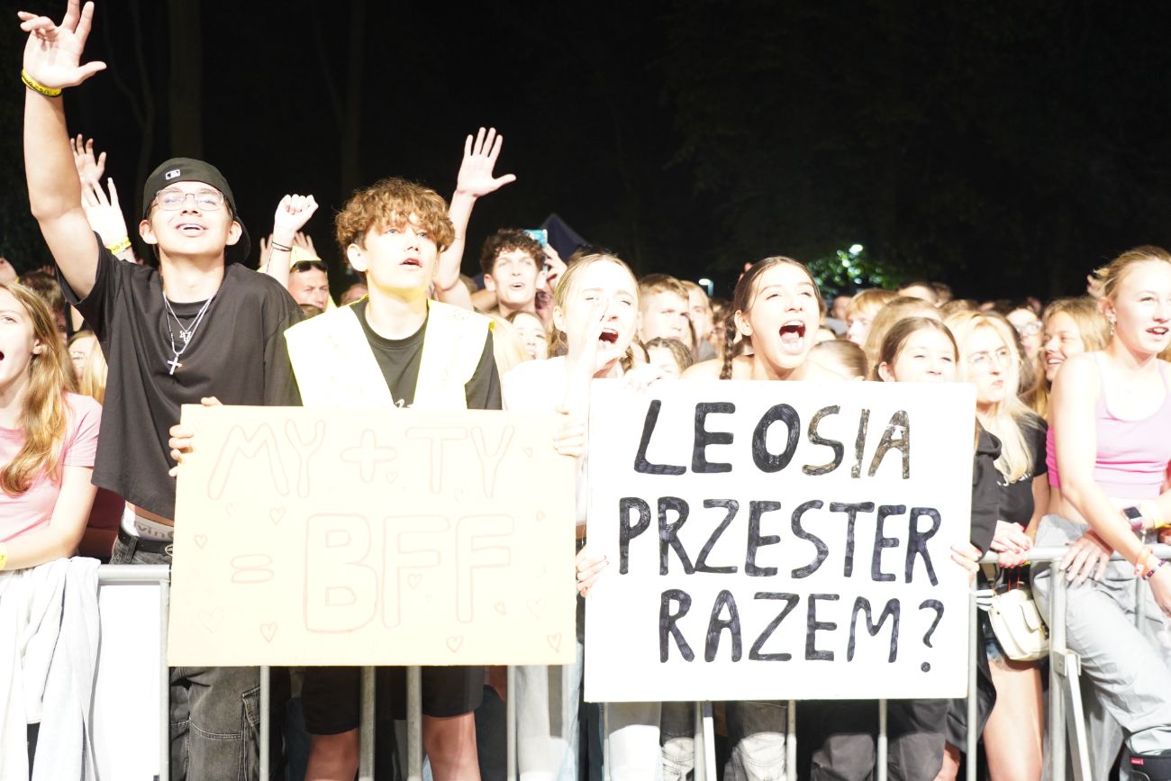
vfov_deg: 35.9
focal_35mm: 37
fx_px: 1204
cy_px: 390
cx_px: 586
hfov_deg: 51.9
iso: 3200
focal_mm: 37
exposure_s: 1/60
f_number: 4
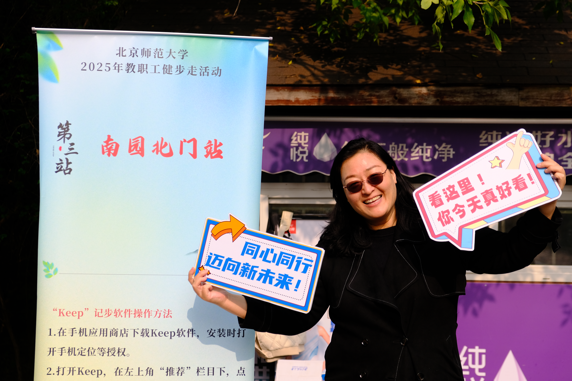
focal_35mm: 67
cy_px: 190
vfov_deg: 20.3
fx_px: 1064
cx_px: 286
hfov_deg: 30.1
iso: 320
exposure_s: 1/1400
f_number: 4
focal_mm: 44.4
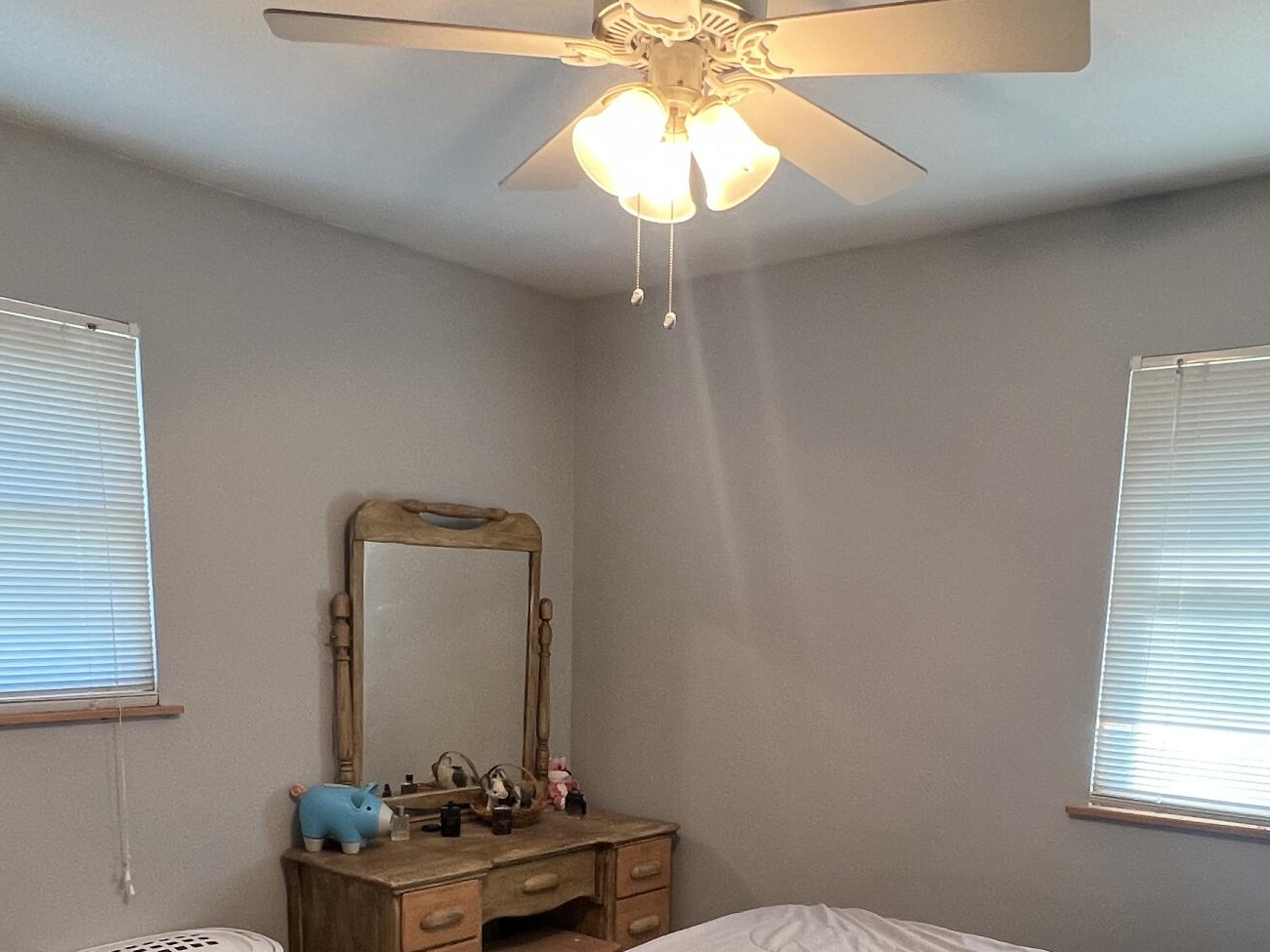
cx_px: 658
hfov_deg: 59.9
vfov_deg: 43.3
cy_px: 834
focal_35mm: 30
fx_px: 1101
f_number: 1.8
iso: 160
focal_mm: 1.57
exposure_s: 1/60
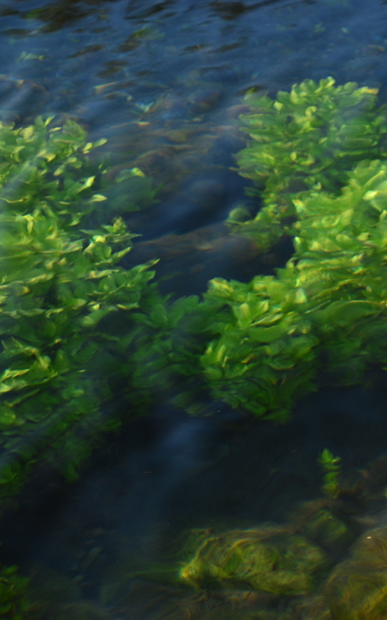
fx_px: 2024
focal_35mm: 120
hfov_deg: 10.9
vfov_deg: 17.4
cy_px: 311
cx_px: 311
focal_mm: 52
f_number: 5.6
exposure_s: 1/20
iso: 100
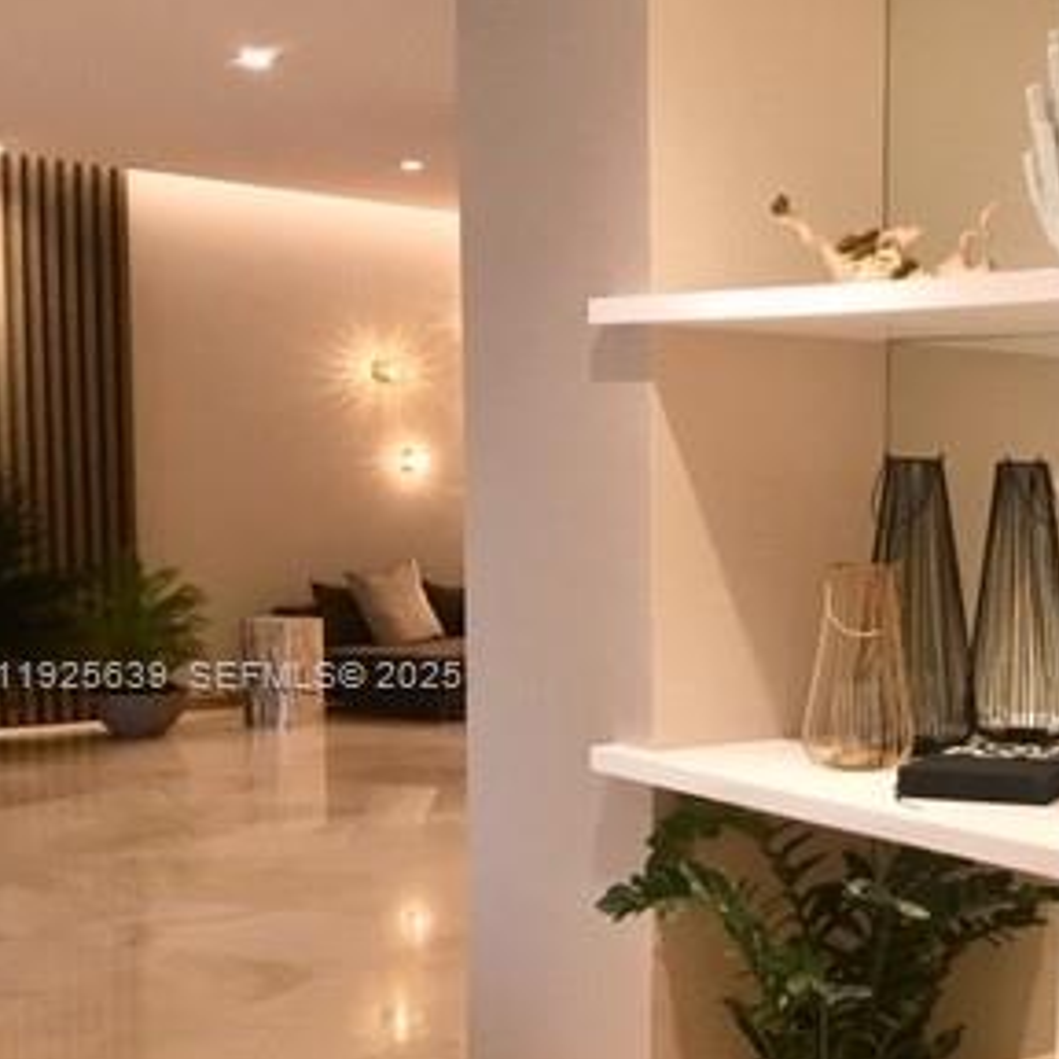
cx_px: 1136
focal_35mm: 57
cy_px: 677
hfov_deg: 27.7
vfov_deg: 29.9
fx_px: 1973
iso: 64
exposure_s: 1/15
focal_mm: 4.15
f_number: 2.2
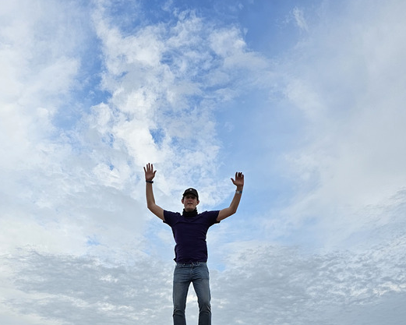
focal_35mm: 46
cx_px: 152
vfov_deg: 29.5
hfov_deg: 40.0
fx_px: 553
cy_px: 358
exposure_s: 1/1218
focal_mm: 6.3
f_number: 1.7
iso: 20
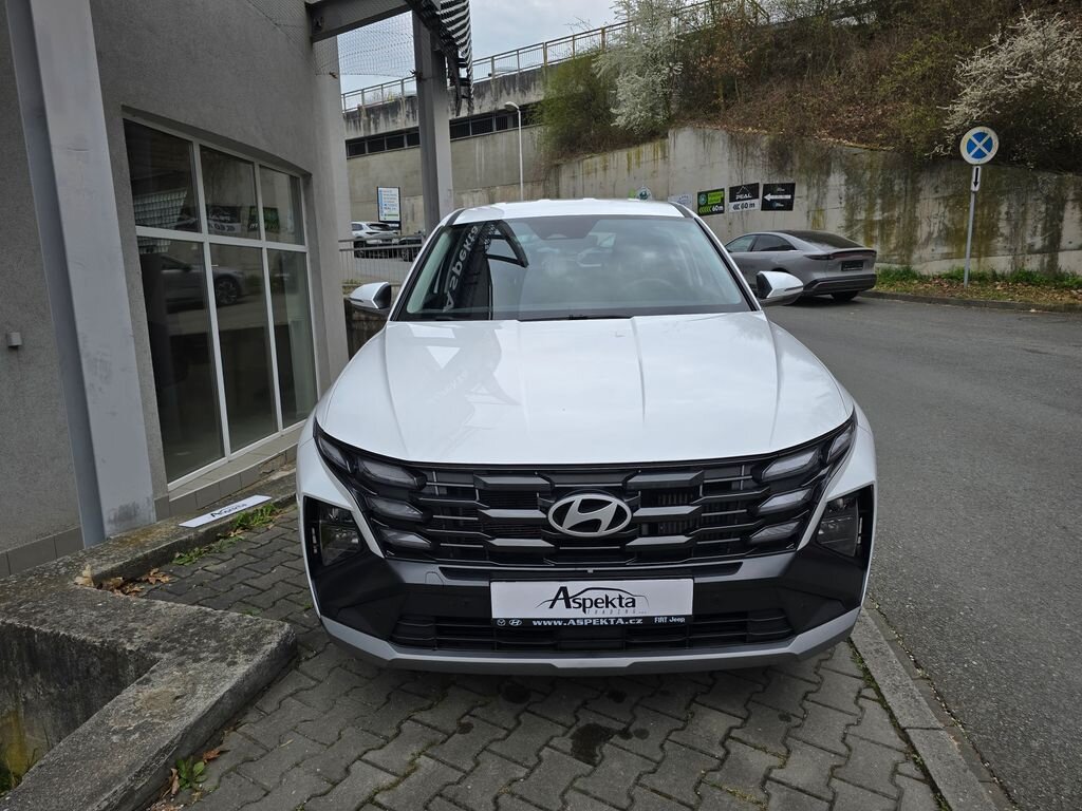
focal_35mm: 23
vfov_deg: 58.9
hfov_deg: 73.9
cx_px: 541
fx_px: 719
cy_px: 406
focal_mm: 6.3
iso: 12
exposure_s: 1/441
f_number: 1.7
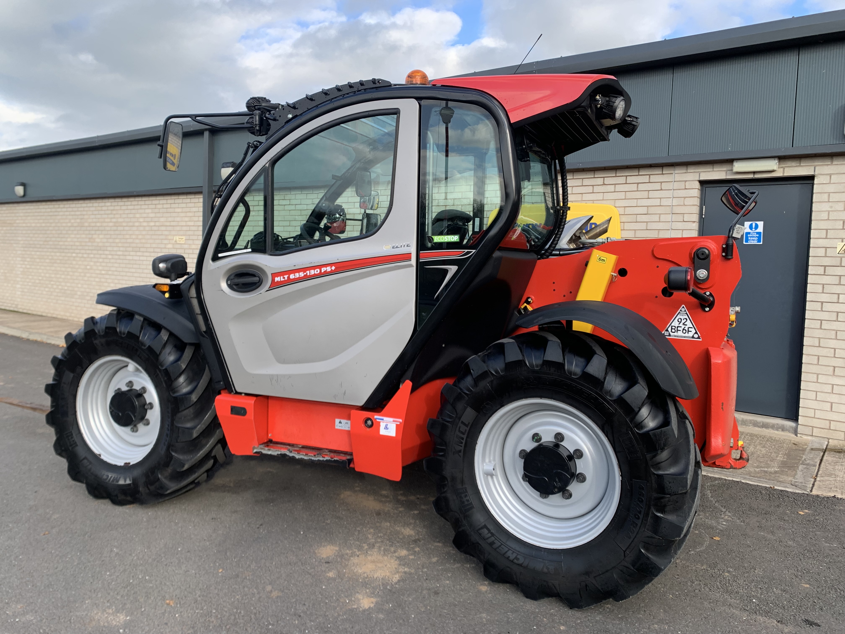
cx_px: 422
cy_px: 317
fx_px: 635
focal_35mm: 26
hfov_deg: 67.3
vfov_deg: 53.1
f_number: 1.8
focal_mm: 4.25
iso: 25
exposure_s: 1/531
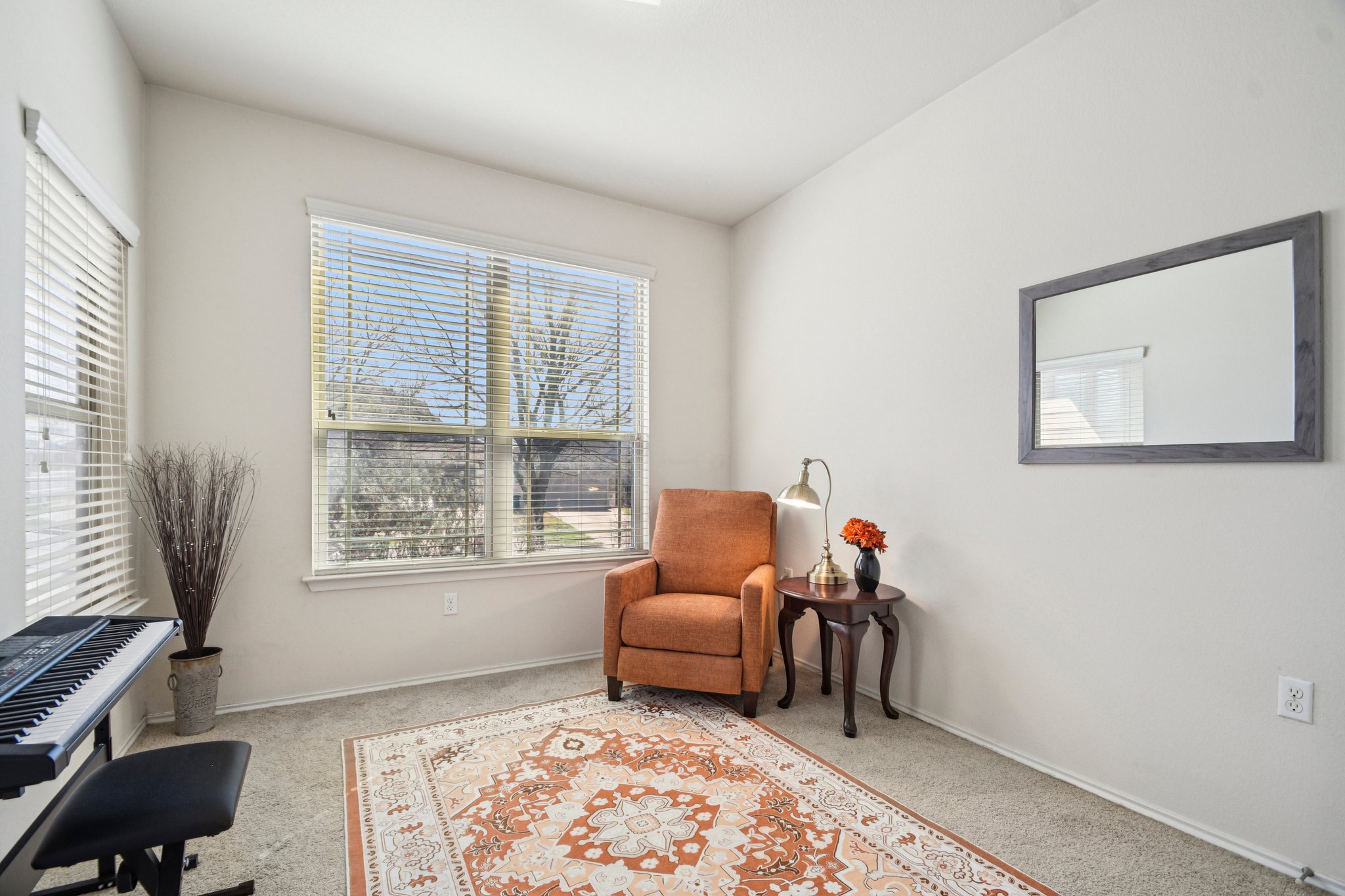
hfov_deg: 100.4
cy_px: 448
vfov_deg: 77.3
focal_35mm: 15
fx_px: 560
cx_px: 672
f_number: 8
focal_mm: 10
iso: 400
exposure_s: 1/80
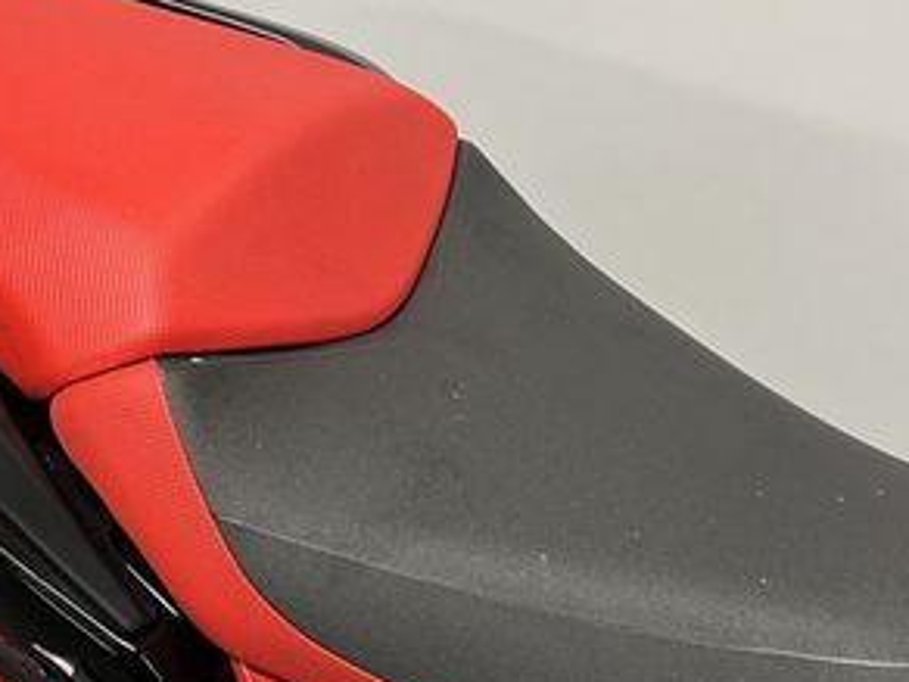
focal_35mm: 57
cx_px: 370
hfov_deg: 33.7
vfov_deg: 25.5
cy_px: 473
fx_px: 1497
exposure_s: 1/50
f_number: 1.6
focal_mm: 5.1
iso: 125
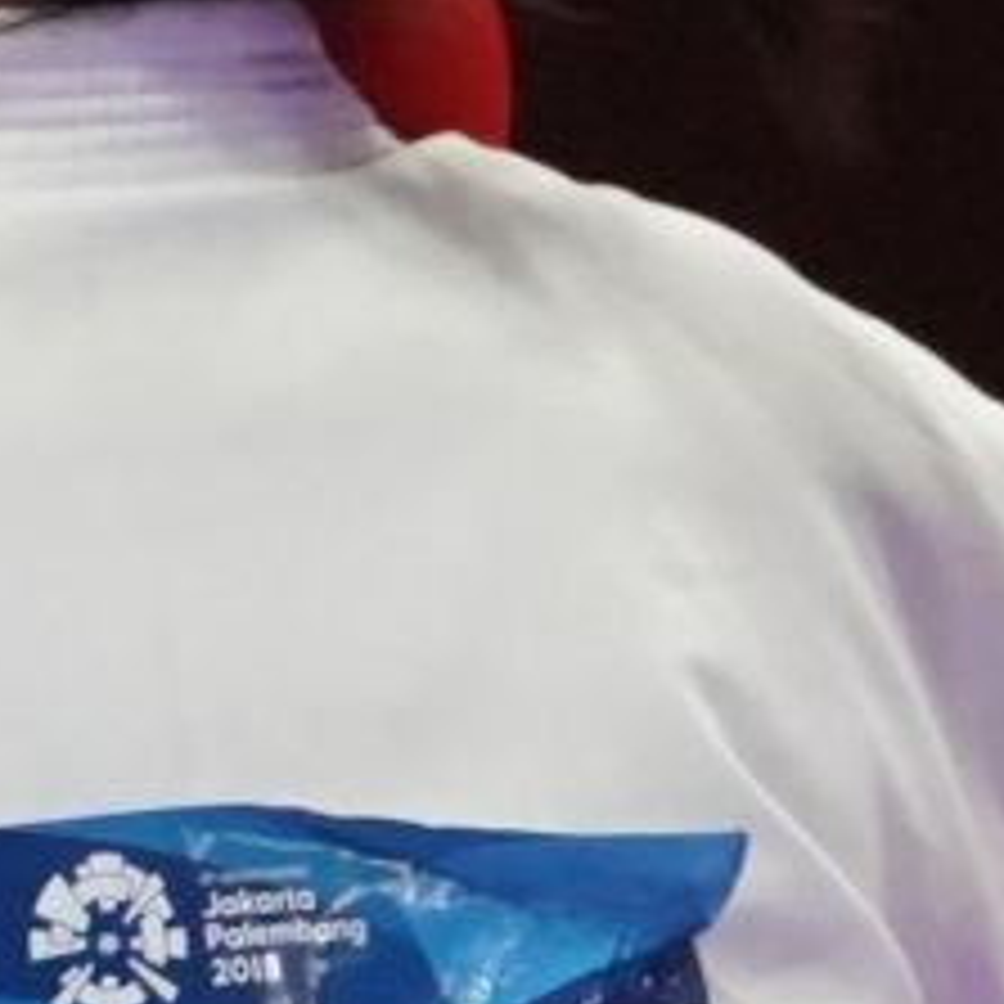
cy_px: 383
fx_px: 94439
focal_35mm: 2878
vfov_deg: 0.6
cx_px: -2827
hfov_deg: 0.6
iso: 3200
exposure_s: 1/1000
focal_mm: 280
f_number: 4
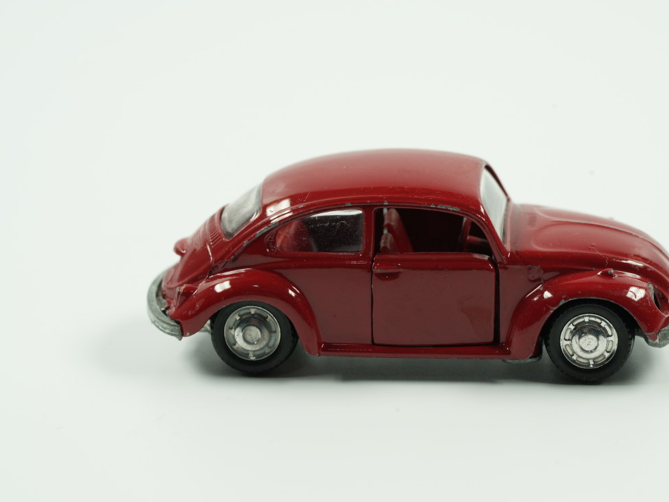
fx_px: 2184
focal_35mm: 113
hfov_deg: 17.4
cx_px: 400
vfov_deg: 13.1
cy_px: 280
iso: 640
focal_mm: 90
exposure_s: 1/15
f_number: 10
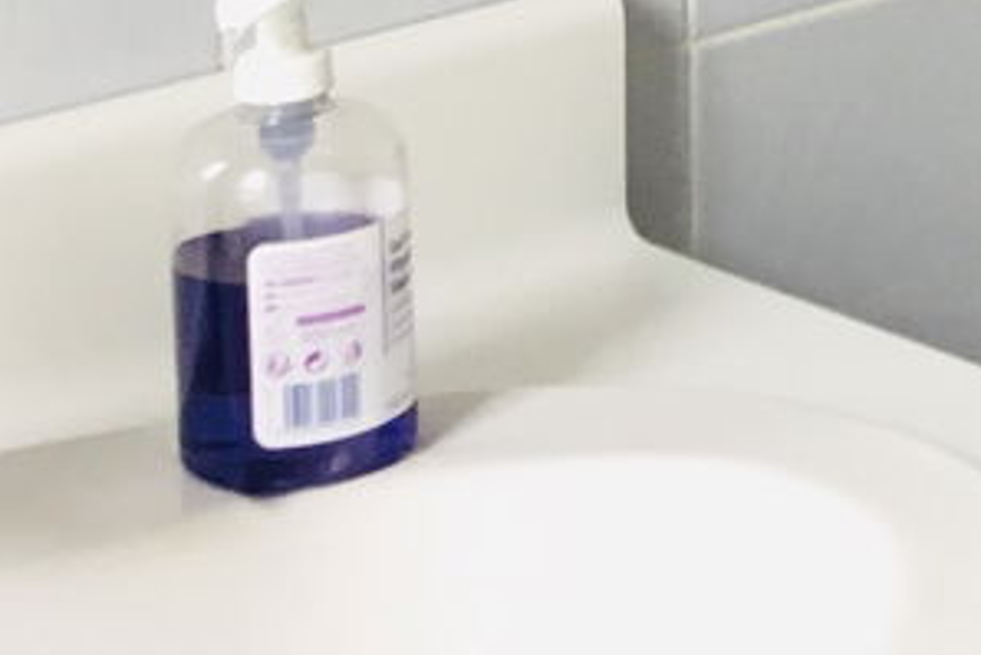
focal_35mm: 173
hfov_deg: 10.6
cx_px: 2104
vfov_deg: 7.5
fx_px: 4716
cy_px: -872
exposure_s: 1/33
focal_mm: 3.3
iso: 32
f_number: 2.4
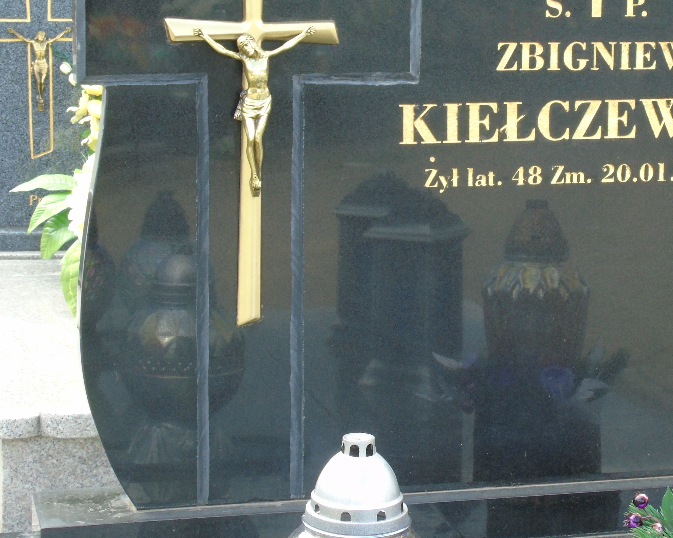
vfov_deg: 15.5
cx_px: 488
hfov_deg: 19.3
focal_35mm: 99
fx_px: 1972
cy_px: 209
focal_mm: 11
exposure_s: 1/30
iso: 100
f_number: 6.6
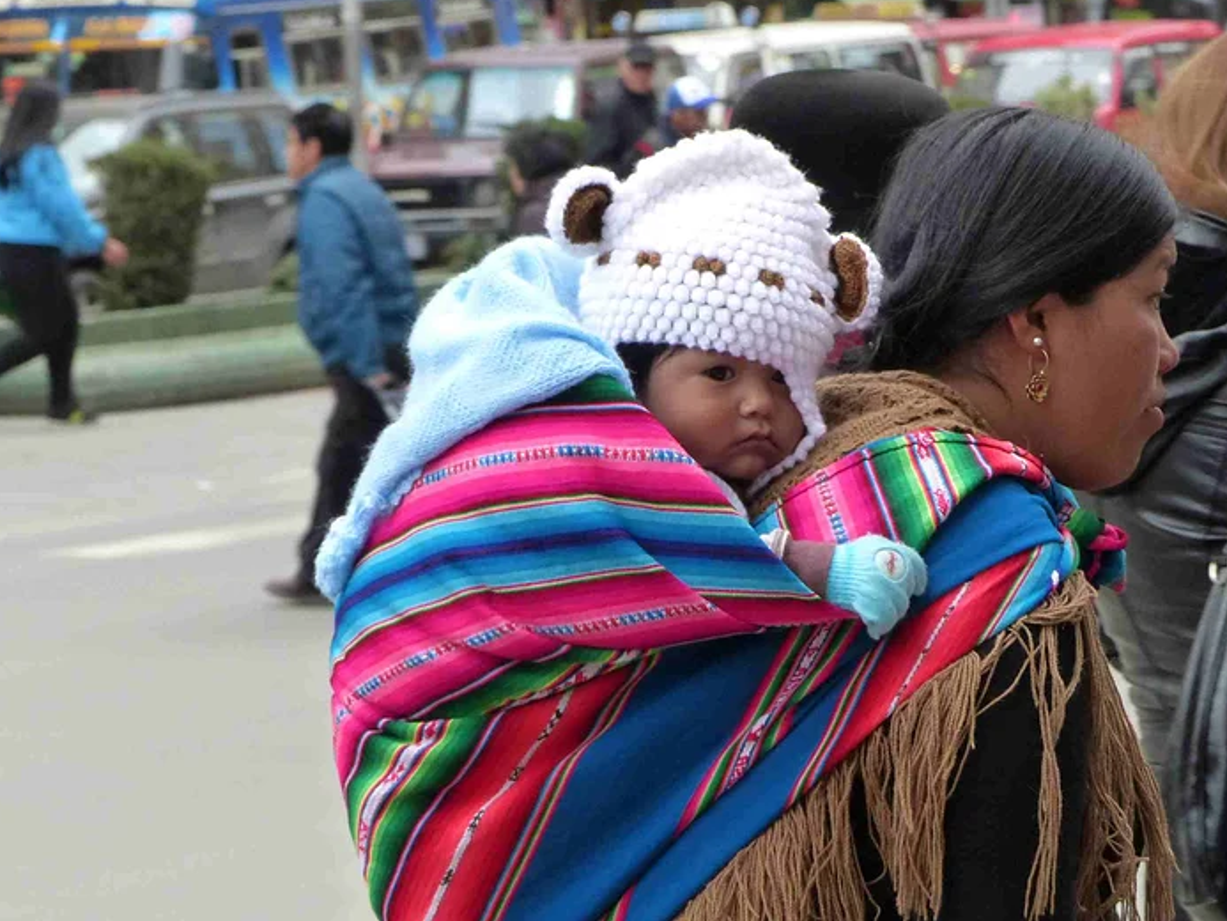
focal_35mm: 187
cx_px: 552
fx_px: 6630
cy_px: 391
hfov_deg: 10.6
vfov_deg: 7.9
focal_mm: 26.5
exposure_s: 1/320
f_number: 4
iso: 320
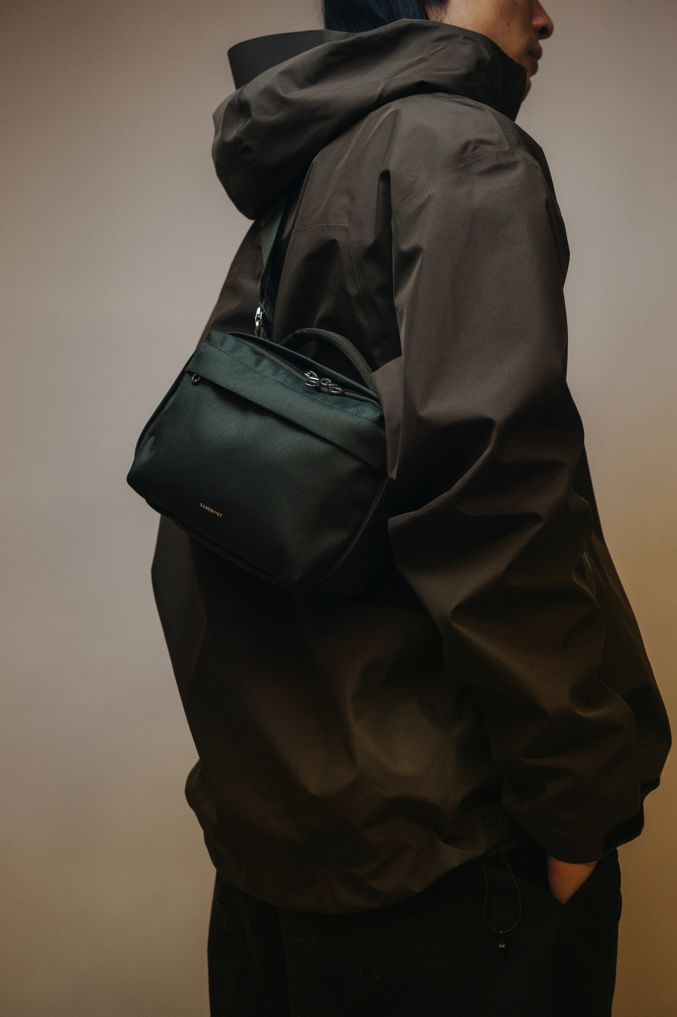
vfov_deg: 42.8
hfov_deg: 29.2
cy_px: 508
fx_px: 1299
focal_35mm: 46
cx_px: 338
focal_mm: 46
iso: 640
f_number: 4
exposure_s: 1/125
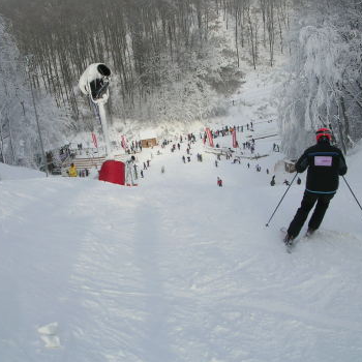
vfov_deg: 36.8
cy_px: 177
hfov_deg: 36.8
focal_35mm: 46
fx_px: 544
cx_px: 168
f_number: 5.6
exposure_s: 1/210
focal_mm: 5.8
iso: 50
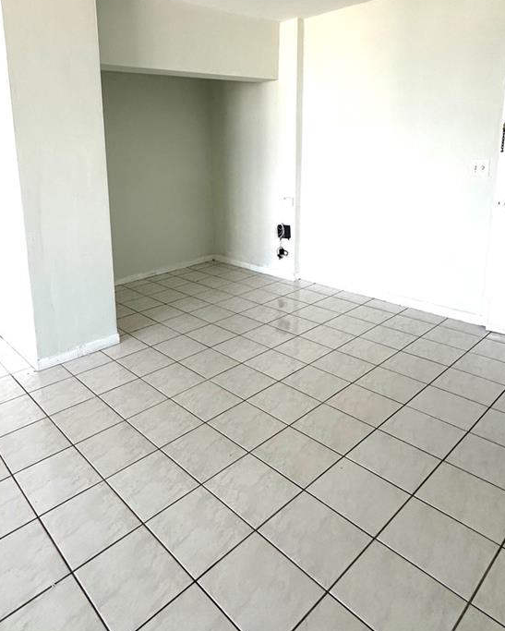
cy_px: 230
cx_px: 170
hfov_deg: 57.6
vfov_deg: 69.0
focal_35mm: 24
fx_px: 448
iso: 160
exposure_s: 1/99
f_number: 2.2
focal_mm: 2.22
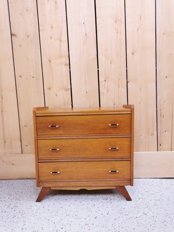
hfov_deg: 51.4
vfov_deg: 65.3
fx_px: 181
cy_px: 116
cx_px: 87
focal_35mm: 27
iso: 125
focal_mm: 5.58
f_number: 1.8
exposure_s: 1/50
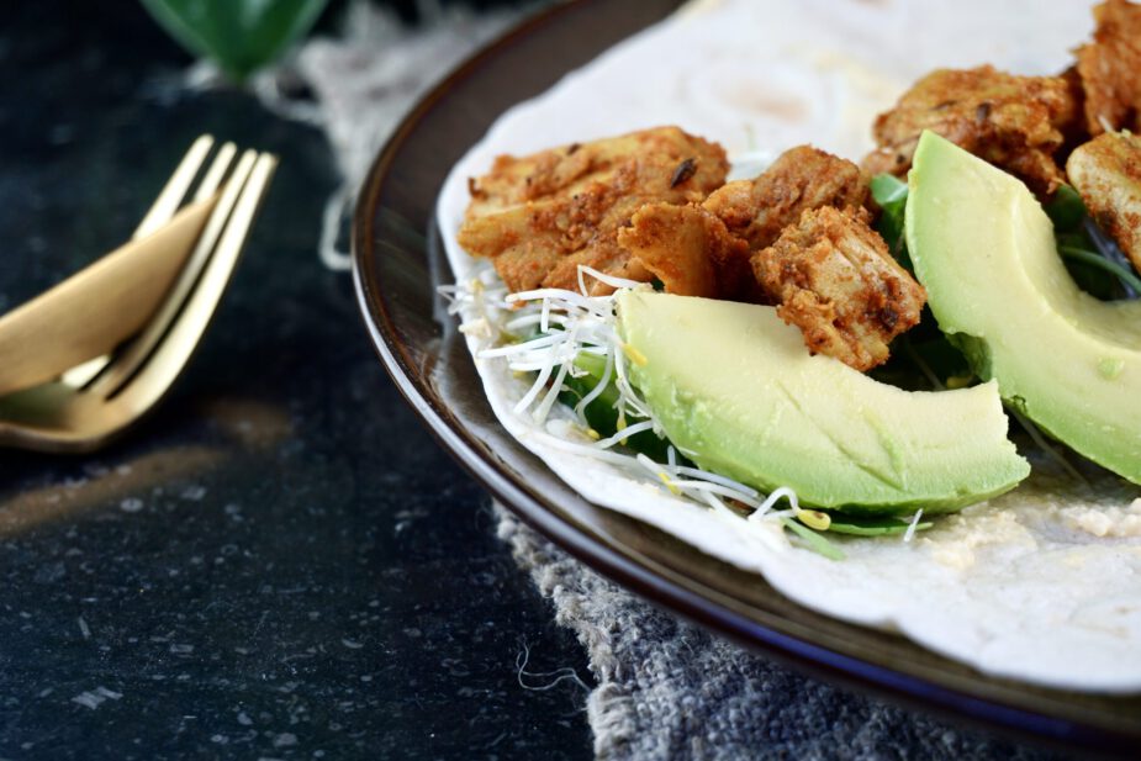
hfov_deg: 29.9
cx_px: 570
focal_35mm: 68
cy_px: 380
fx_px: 2140
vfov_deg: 20.2
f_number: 5.6
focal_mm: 45
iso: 125
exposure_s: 1/30
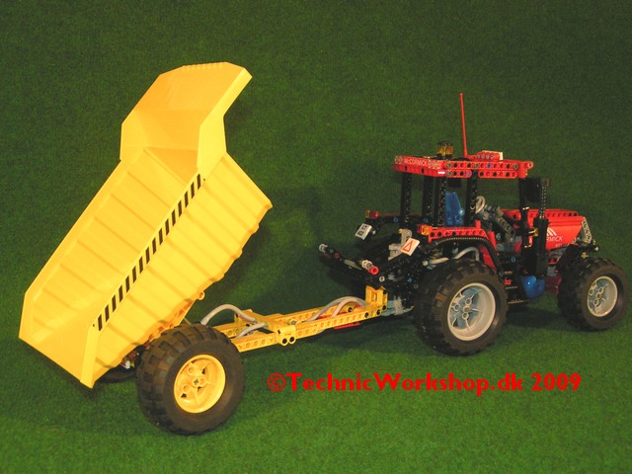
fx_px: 694
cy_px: 237
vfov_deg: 37.7
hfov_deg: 49.0
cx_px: 316
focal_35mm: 38
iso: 200
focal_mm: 5.8
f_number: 2.8
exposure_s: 1/40
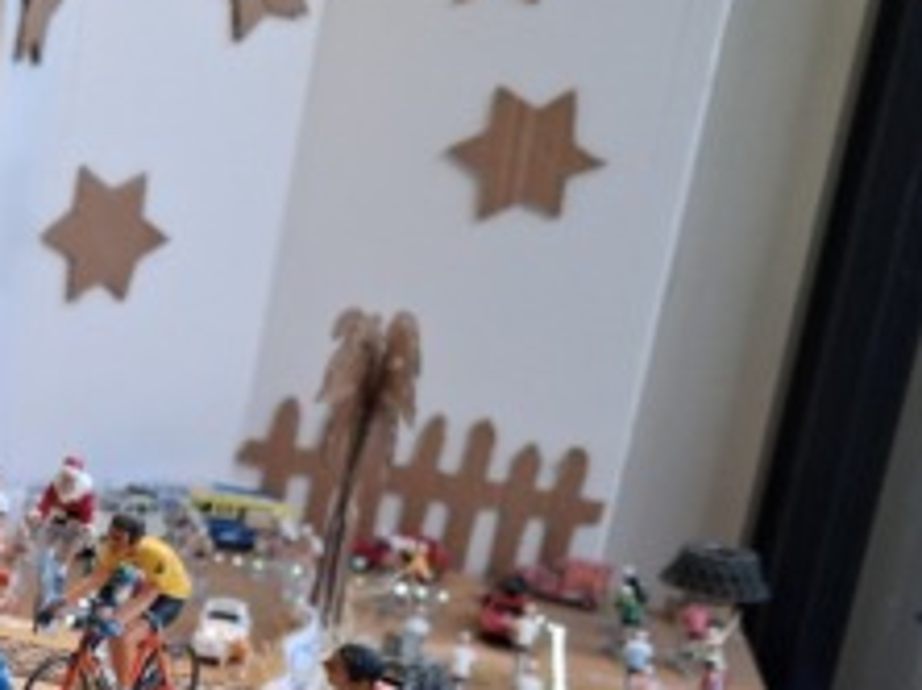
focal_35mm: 78
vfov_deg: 18.4
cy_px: 669
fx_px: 2075
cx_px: -75
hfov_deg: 23.6
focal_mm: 4
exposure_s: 1/100
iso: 80
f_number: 1.8
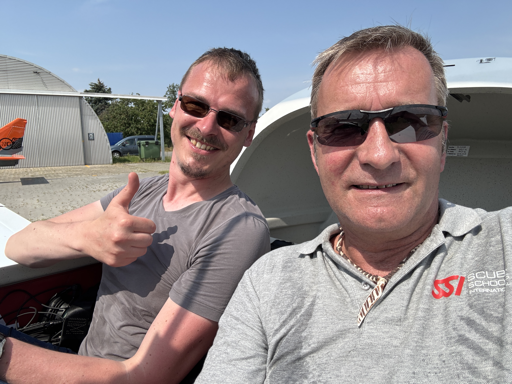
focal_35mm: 23
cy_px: 192
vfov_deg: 58.9
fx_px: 340
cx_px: 256
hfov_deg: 73.9
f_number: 1.9
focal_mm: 2.69
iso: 25
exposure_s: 1/1038
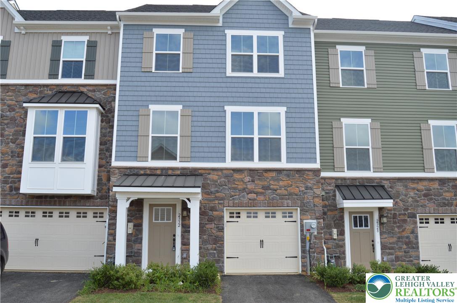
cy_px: 152
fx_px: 418
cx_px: 228
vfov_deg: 39.9
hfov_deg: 57.3
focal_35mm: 33
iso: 400
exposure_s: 1/320
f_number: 9
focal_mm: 22
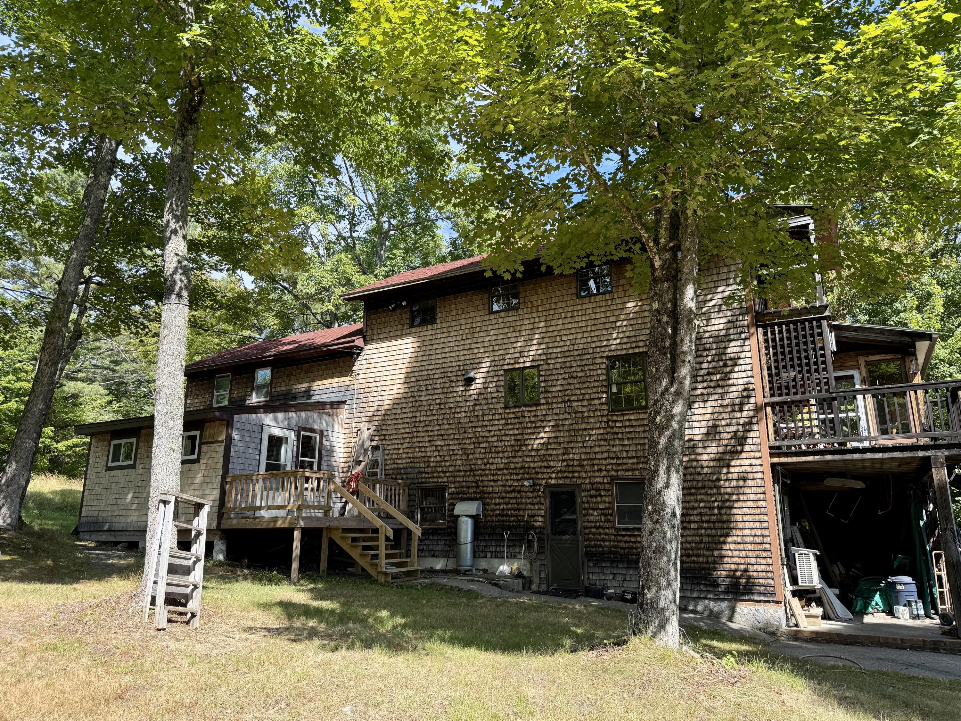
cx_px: 480
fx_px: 666
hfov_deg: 71.6
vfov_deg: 56.8
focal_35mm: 24
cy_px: 360
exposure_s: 1/1211
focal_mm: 6.76
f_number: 1.78
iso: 100
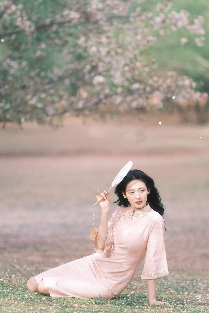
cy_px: 156
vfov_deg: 10.1
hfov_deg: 6.8
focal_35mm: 203
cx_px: 104
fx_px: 1768
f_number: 2
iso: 2500
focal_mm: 135
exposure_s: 1/14000
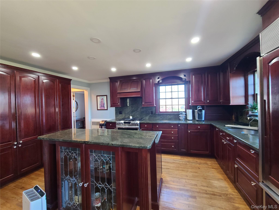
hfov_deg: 106.2
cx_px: 140
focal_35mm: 13
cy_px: 105
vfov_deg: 89.9
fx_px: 105
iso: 400
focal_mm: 2.2
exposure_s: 1/60
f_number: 2.2
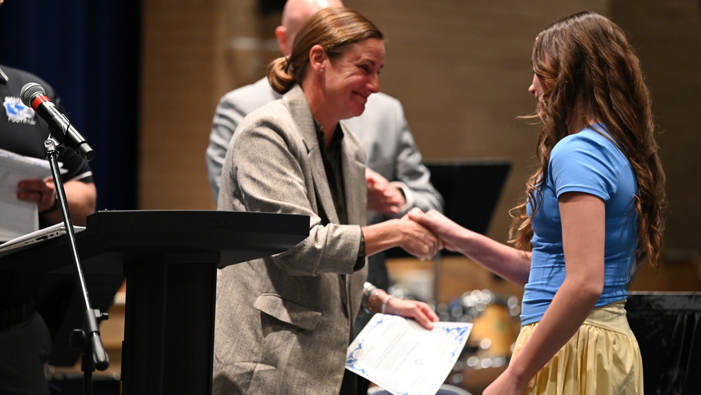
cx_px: 352
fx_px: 3235
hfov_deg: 12.4
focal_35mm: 174
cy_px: 199
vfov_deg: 7.0
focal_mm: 165
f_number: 2.8
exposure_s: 1/250
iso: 3200
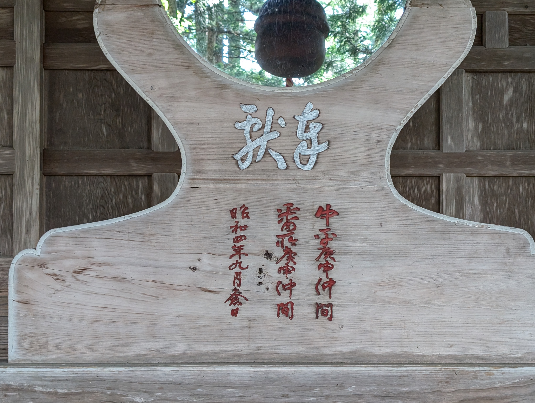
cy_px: 202
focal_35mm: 49
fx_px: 758
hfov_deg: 38.9
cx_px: 268
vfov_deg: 29.7
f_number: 1.68
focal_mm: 6.9
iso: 150
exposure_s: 1/65.4
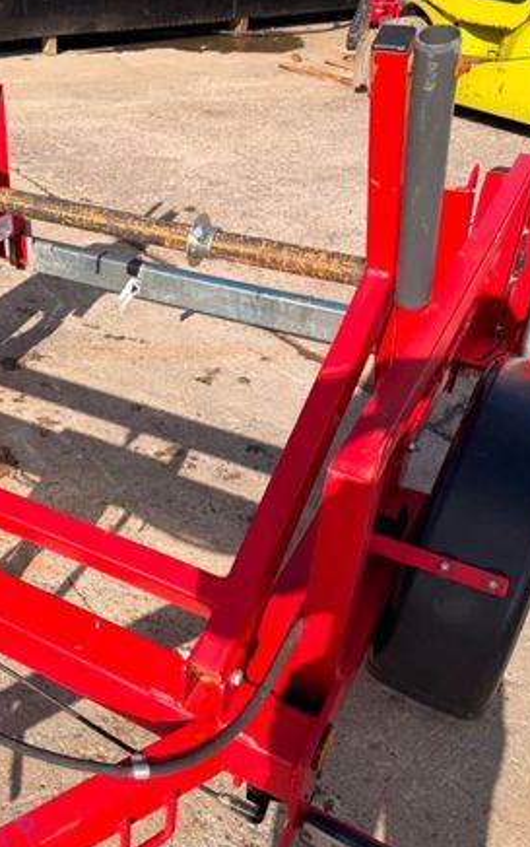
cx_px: 82
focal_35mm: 35
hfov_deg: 34.8
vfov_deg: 55.3
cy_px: 418
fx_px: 808
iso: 80
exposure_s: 1/3425
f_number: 1.78
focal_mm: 6.76
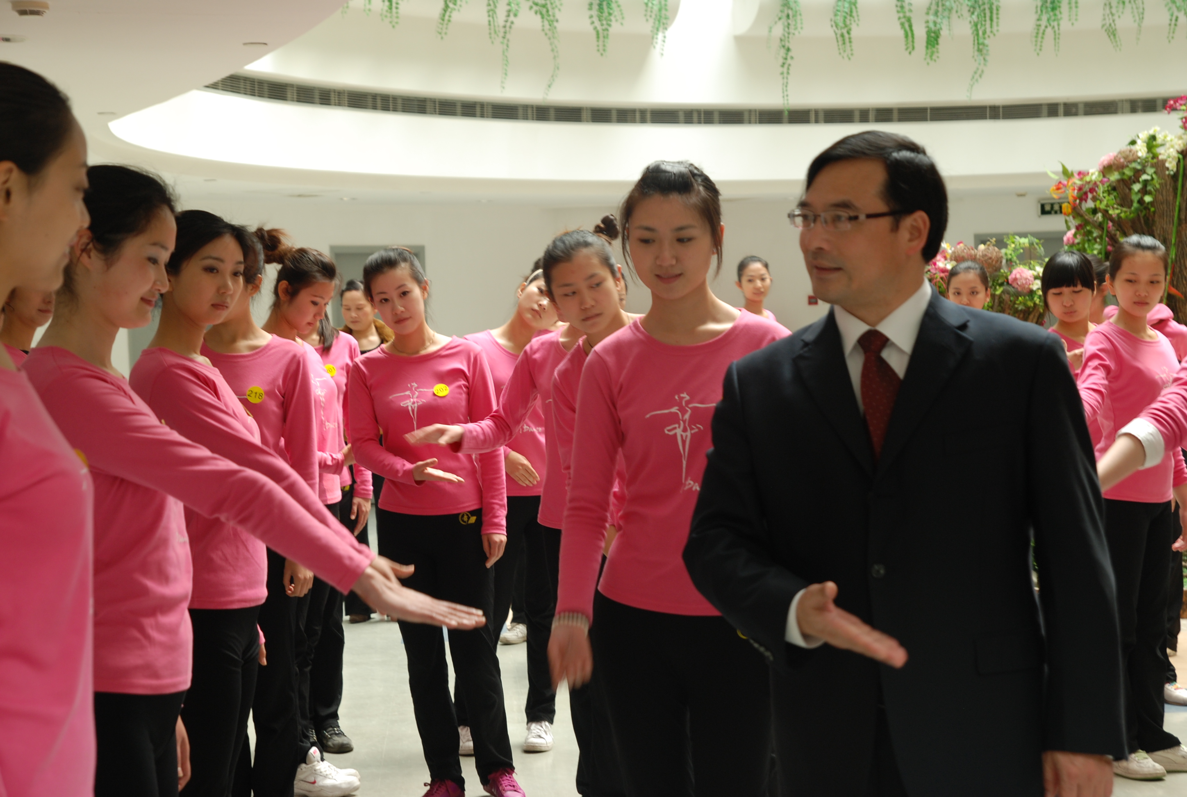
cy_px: 398
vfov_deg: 19.0
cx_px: 594
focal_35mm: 72
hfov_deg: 28.0
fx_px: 2379
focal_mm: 48
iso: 200
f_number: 5
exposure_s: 1/30
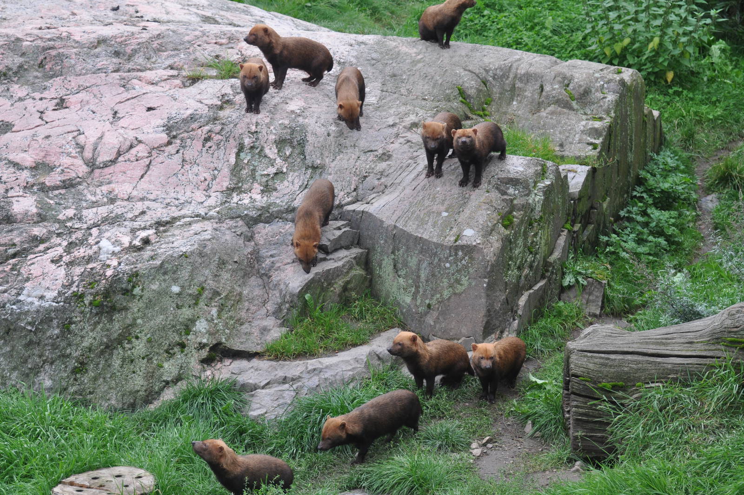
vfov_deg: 13.0
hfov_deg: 19.5
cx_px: 372
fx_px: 2168
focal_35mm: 105
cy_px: 248
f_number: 4.5
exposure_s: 1/80
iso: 400
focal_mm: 70
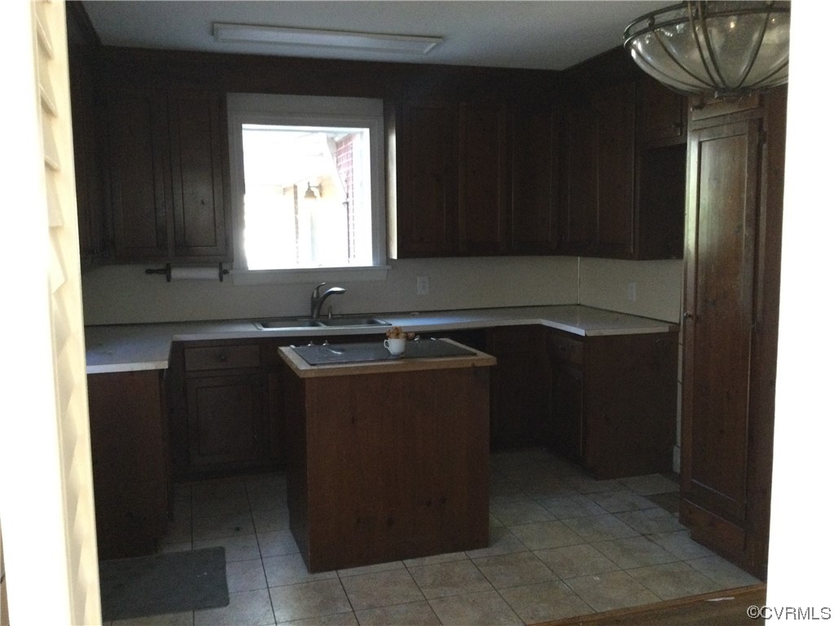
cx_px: 417
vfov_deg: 45.4
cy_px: 313
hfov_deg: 58.4
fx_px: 747
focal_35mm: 31
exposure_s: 1/24
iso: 200
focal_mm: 3.3
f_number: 2.4
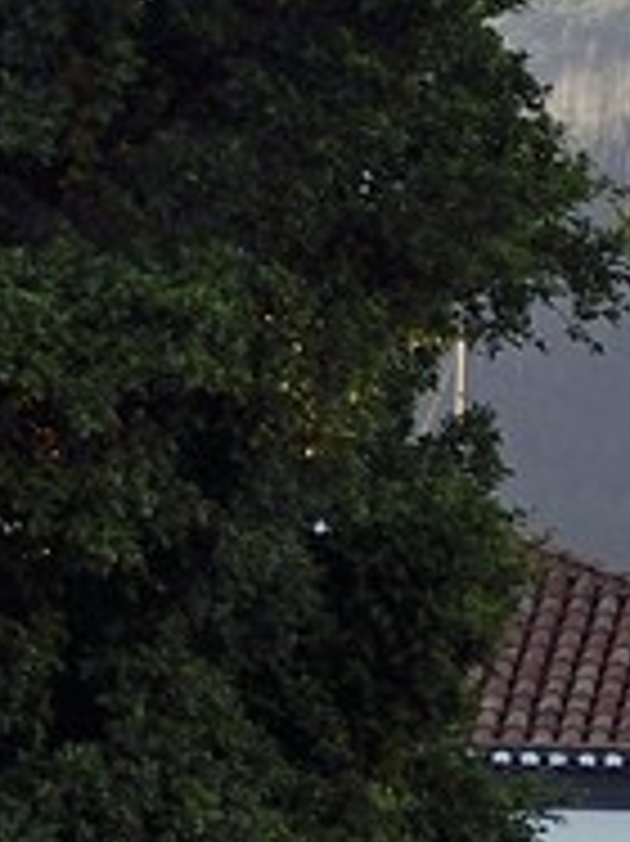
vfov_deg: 3.9
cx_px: 3370
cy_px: 1024
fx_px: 12414
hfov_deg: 2.7
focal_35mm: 511
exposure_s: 1/160
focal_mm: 62
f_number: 8
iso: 200
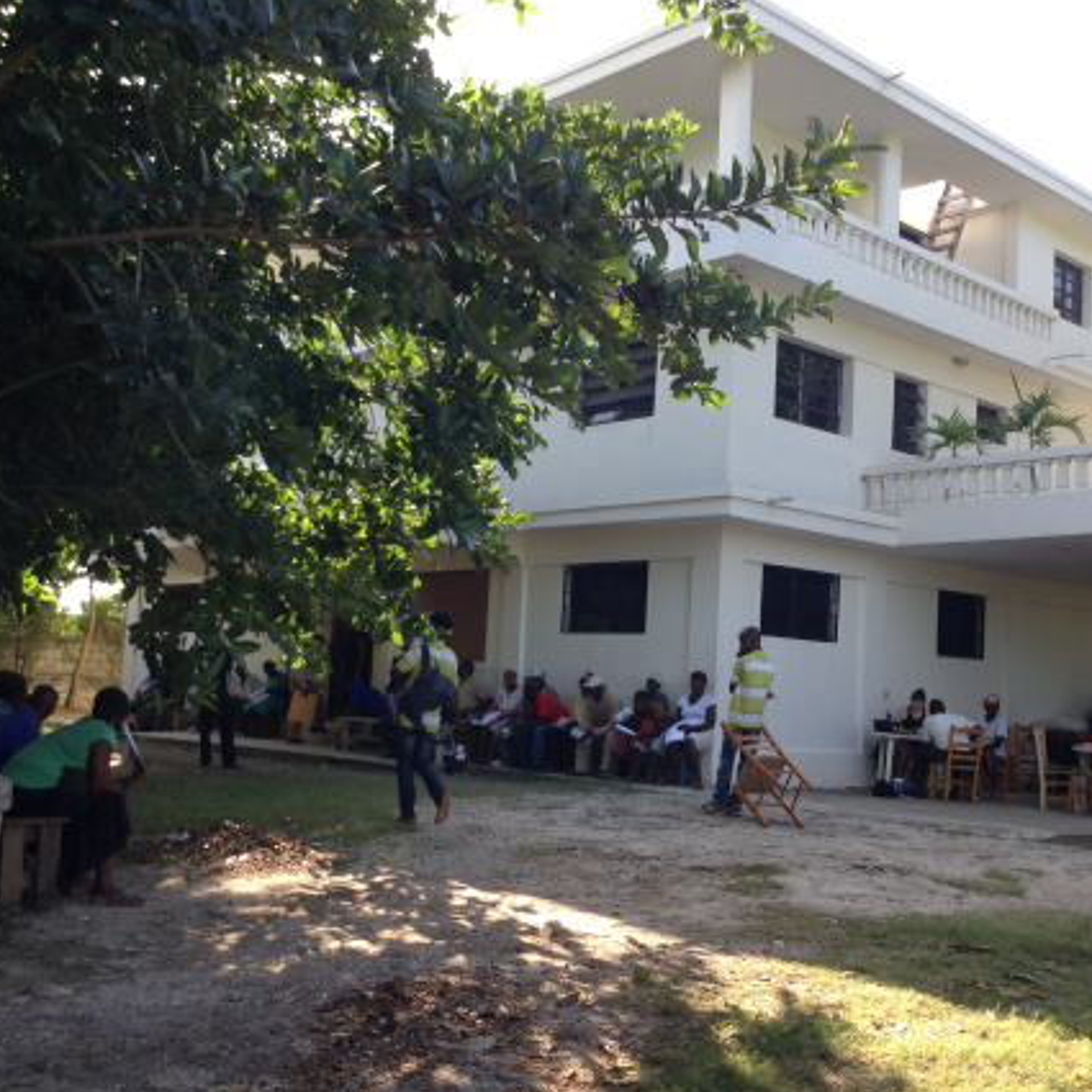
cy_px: 555
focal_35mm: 40
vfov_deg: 41.9
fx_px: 1428
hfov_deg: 41.8
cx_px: 609
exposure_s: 1/214
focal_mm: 3.3
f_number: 2.4
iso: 32
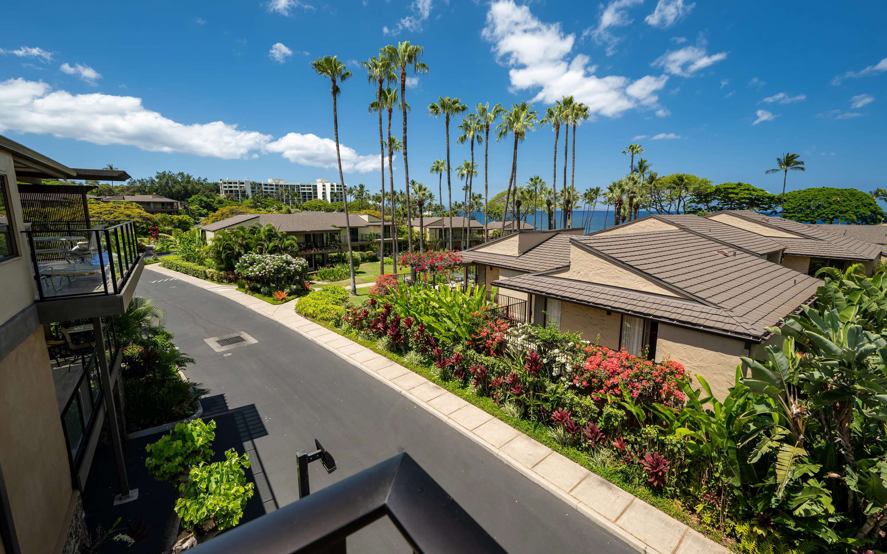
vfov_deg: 74.8
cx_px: 451
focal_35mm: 15
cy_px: 270
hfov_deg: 101.5
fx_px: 363
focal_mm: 14
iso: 250
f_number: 7.1
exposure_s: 1/250
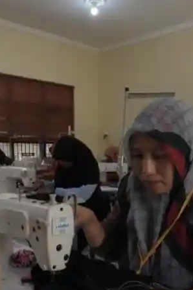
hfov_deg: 31.2
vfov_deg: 43.5
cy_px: 228
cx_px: 87
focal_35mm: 43
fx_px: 346
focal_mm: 10.5
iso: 4000
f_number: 9
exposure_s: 1/100
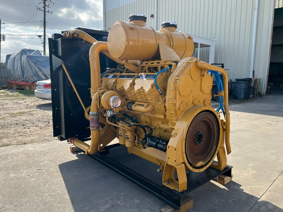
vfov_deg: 53.1
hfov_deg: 67.3
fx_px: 213
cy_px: 106
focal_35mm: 26
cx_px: 142
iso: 50
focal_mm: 5.7
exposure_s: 1/1751
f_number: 1.5
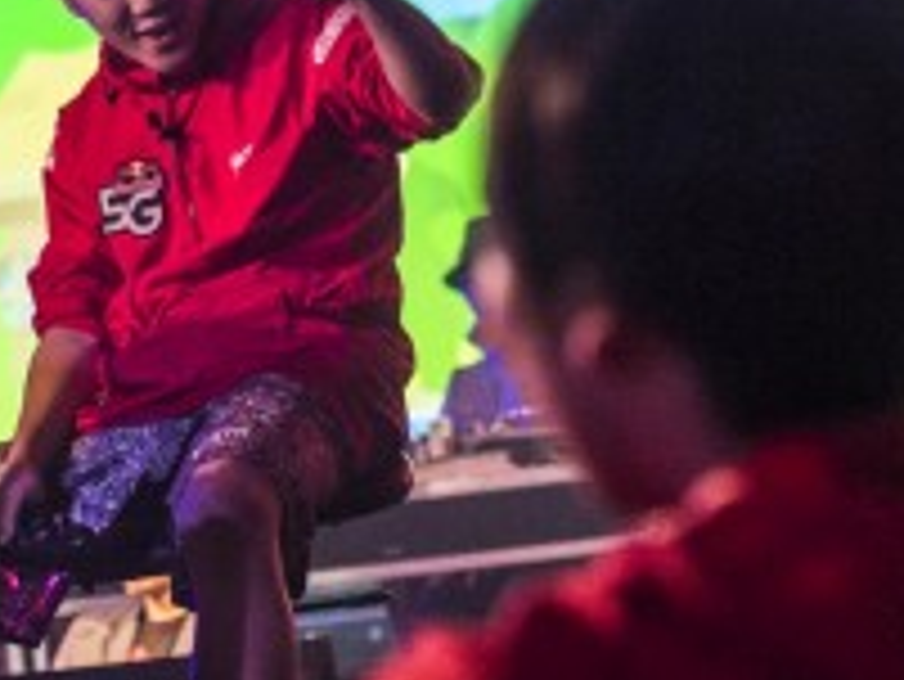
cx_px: 342
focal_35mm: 171
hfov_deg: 11.5
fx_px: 4468
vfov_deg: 8.7
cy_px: 335
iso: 4000
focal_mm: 70
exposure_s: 1/320
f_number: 2.8
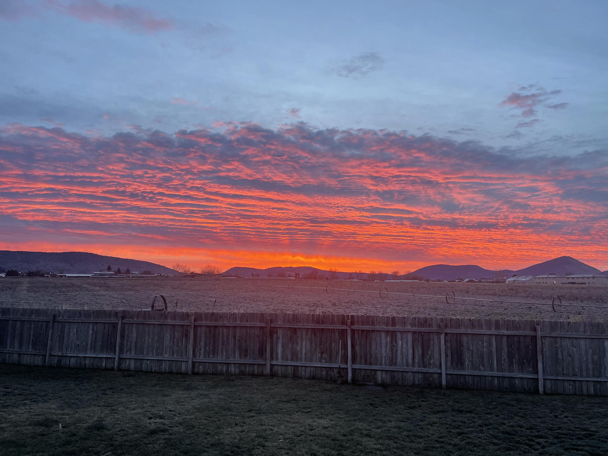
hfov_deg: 69.4
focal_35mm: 25
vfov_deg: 54.9
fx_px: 439
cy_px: 228
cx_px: 304
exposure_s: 1/121
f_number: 1.6
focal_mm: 5.1
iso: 125
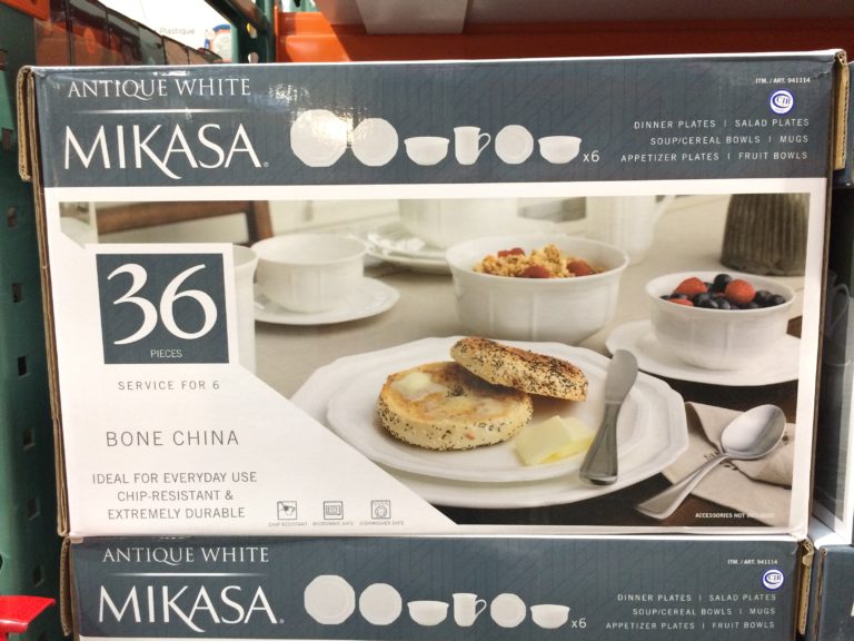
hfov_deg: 61.7
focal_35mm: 29
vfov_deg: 48.2
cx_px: 427
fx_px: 715
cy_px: 320
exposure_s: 1/33
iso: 200
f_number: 2.2
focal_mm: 4.15
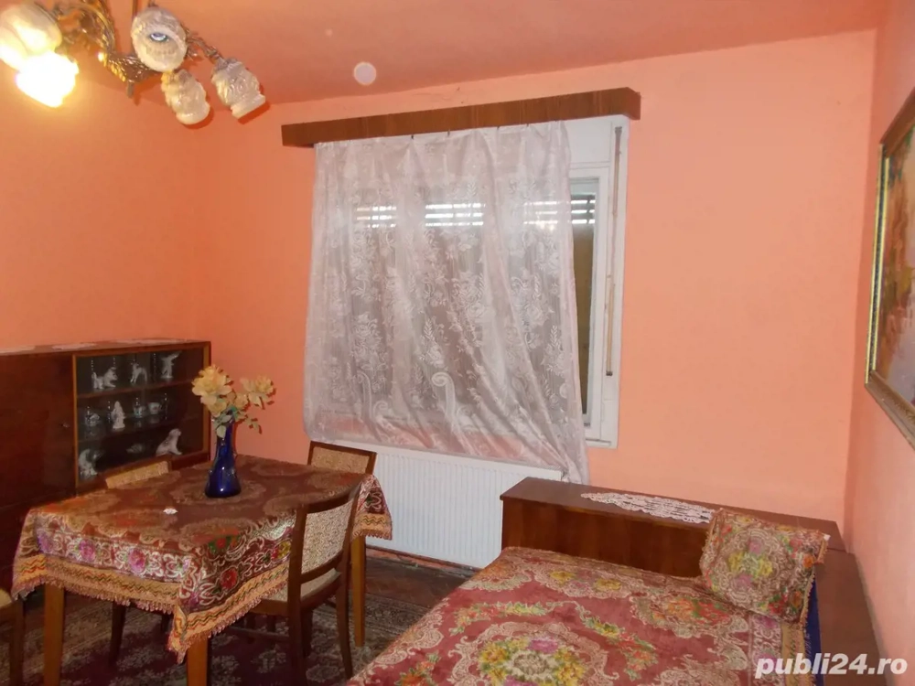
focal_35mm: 26
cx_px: 458
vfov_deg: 53.1
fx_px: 687
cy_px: 343
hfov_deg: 67.3
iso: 360
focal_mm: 4.6
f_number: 3.2
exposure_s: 1/25
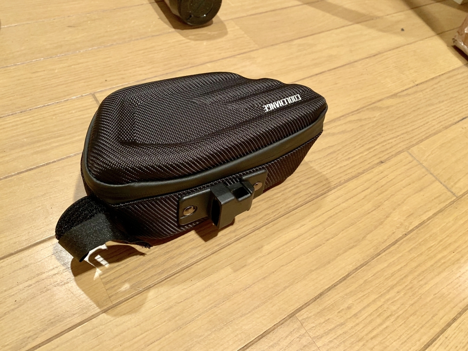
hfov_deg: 67.3
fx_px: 352
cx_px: 234
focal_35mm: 26
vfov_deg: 53.1
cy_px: 176
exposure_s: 1/33
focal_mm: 4.25
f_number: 1.8
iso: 400
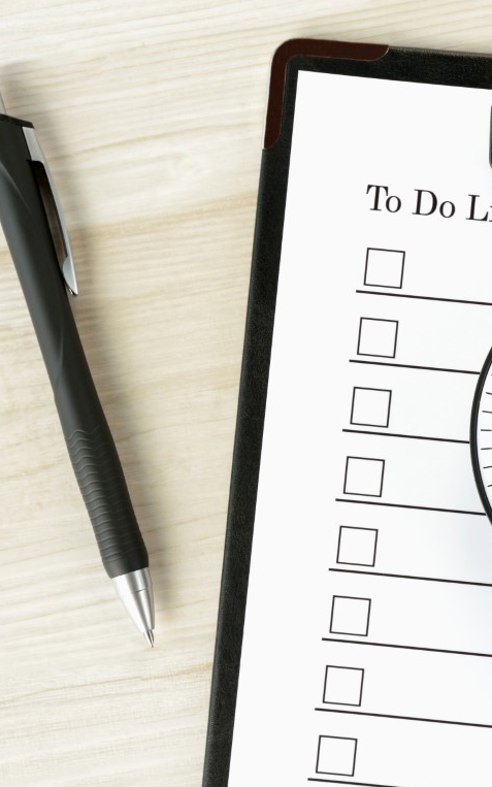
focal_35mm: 80
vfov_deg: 25.8
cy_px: 394
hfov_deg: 16.1
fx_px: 1716
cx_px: 455
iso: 640
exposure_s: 1/200
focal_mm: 52
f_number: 10
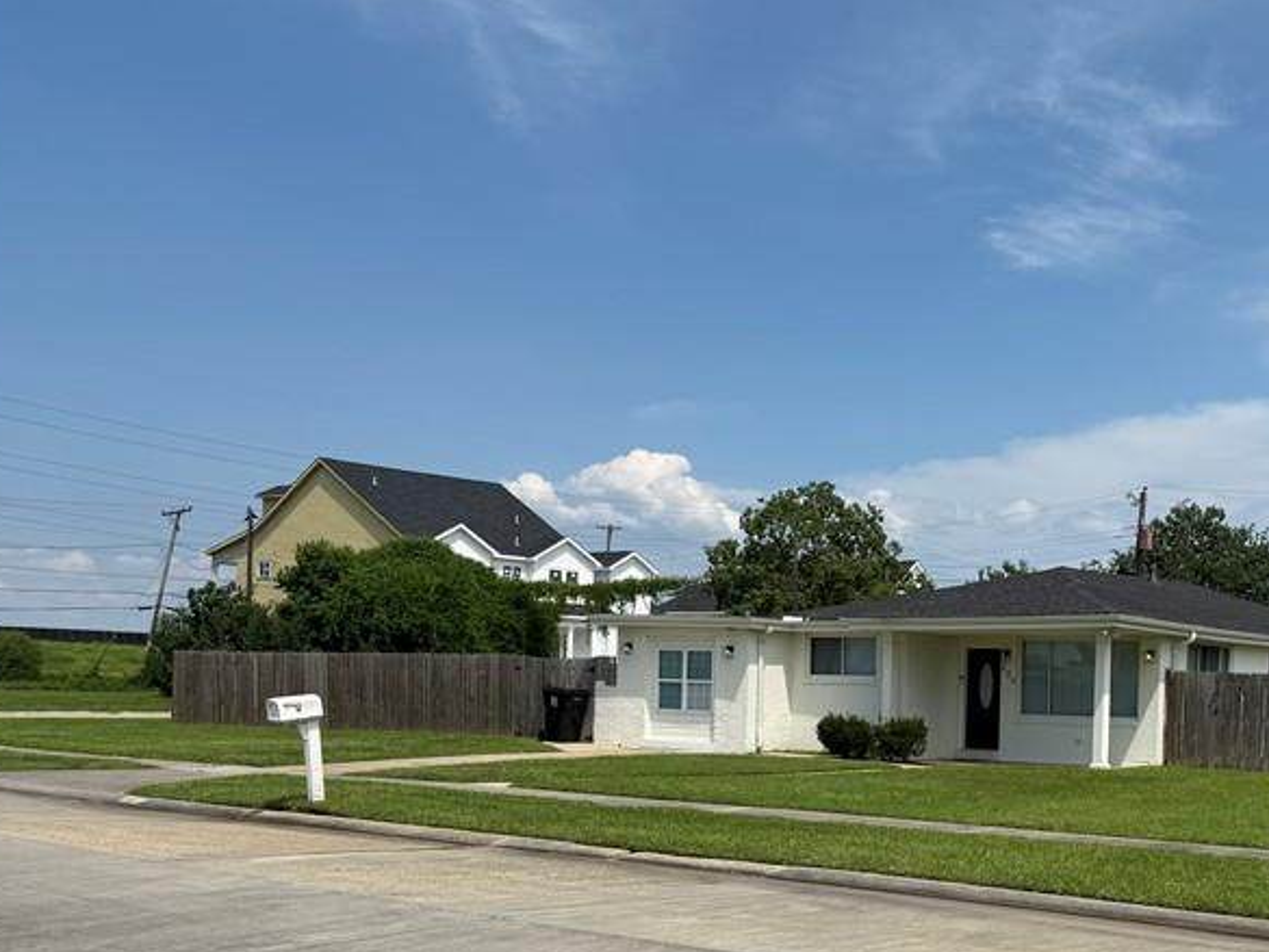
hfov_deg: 42.1
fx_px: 1540
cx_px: 1078
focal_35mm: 42
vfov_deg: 33.8
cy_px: 687
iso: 80
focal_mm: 6.76
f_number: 1.78
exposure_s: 1/6711
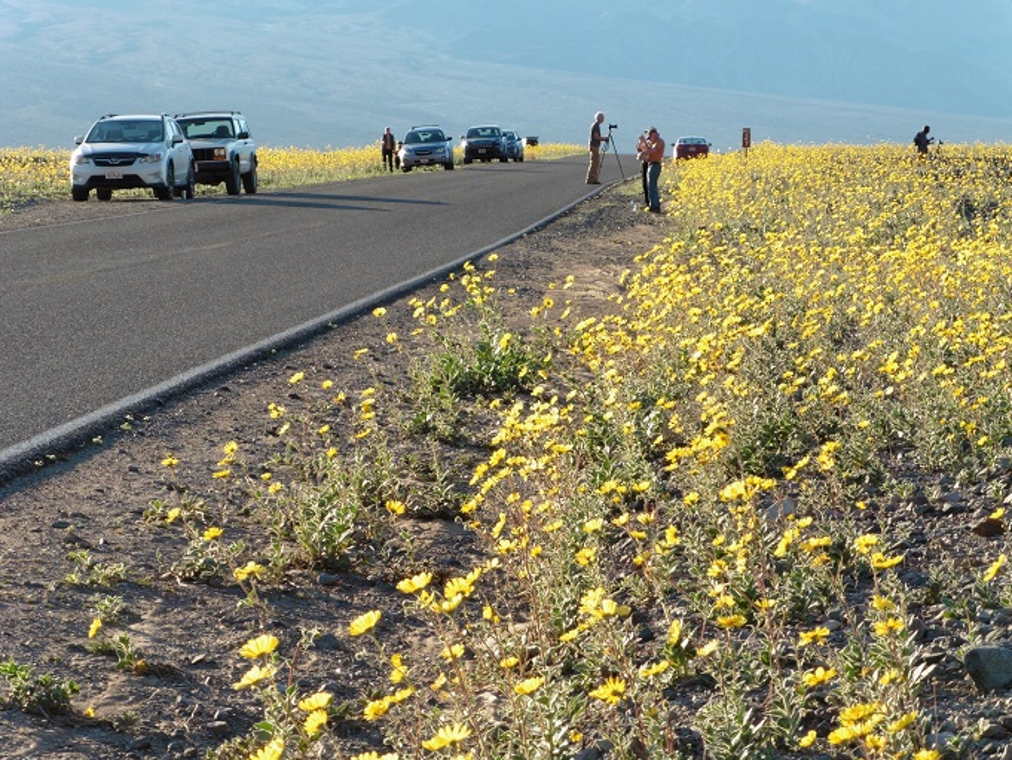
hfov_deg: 12.7
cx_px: 507
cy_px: 379
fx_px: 4532
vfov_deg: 9.6
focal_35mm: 155
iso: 100
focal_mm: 27.6
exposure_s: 1/125
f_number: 6.3
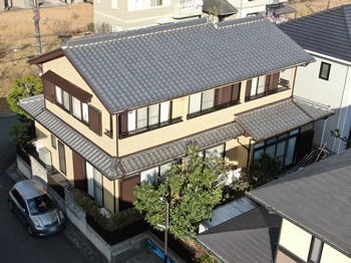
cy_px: 132
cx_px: 176
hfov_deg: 47.9
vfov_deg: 36.8
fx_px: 395
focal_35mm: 39
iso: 100
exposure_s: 1/500
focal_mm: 6.77
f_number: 3.4
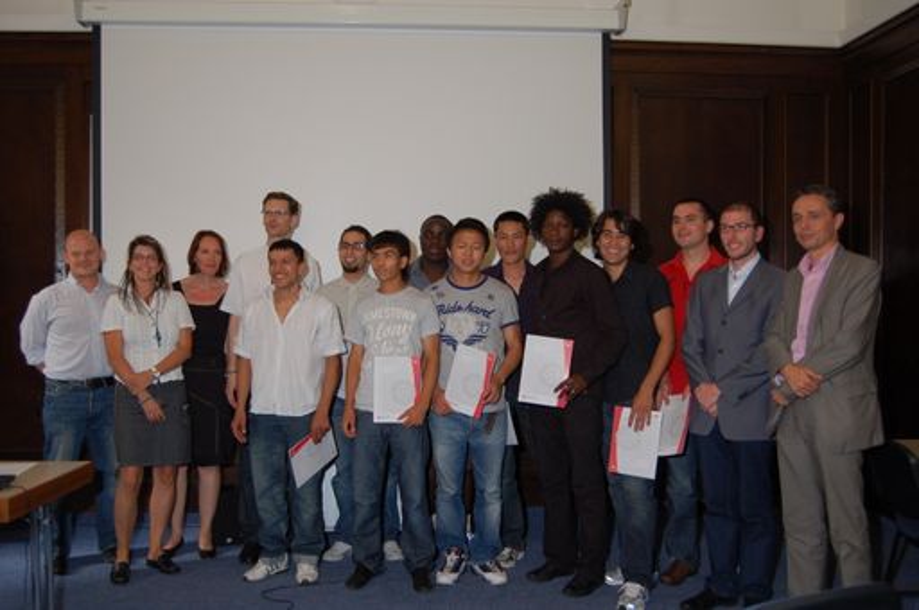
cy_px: 305
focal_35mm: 36
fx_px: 918
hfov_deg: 53.2
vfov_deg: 36.8
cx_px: 460
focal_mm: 24
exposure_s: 1/60
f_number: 4
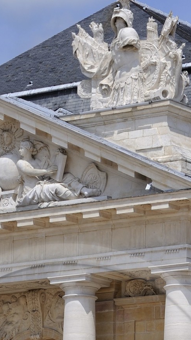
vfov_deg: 8.2
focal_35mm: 261
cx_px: 67
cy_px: 427
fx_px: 2349
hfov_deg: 4.7
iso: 200
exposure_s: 1/320
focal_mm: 90
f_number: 11
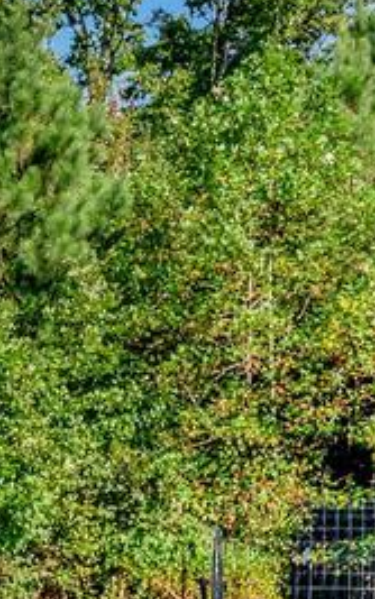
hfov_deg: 6.6
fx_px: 2697
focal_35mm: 165
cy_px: 361
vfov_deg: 12.7
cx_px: -1044
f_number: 8
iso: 100
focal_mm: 30
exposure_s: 1/500
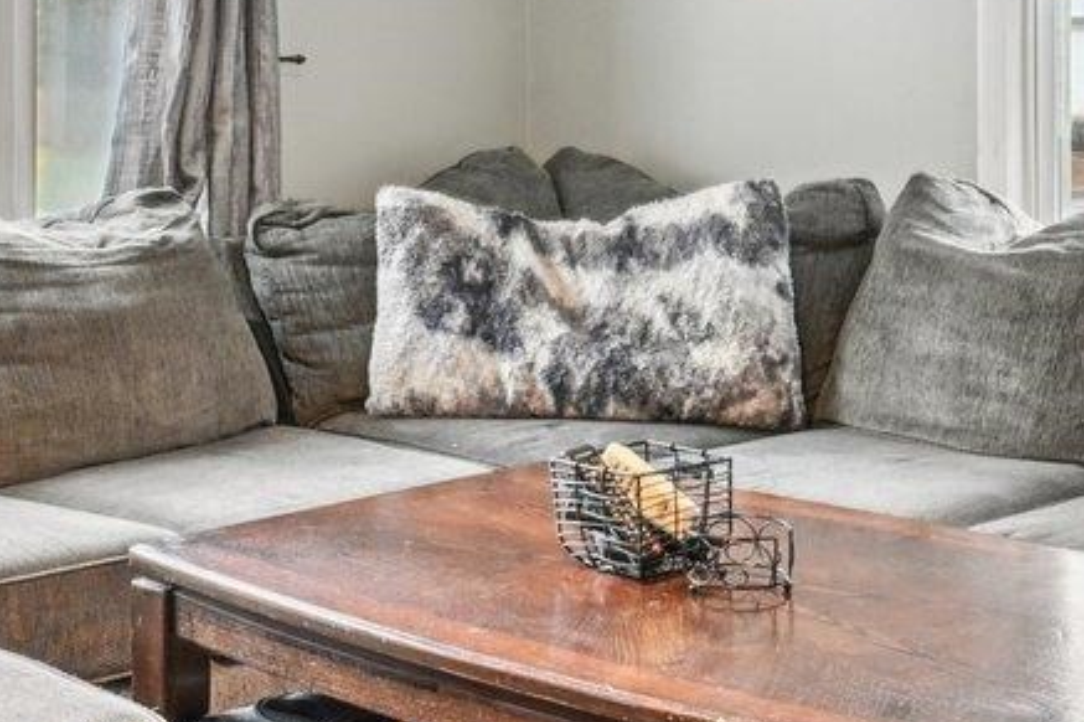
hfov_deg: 26.9
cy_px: 29
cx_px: 655
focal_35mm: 75
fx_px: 2257
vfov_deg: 17.8
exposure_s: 1/13
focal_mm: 16
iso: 400
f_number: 8
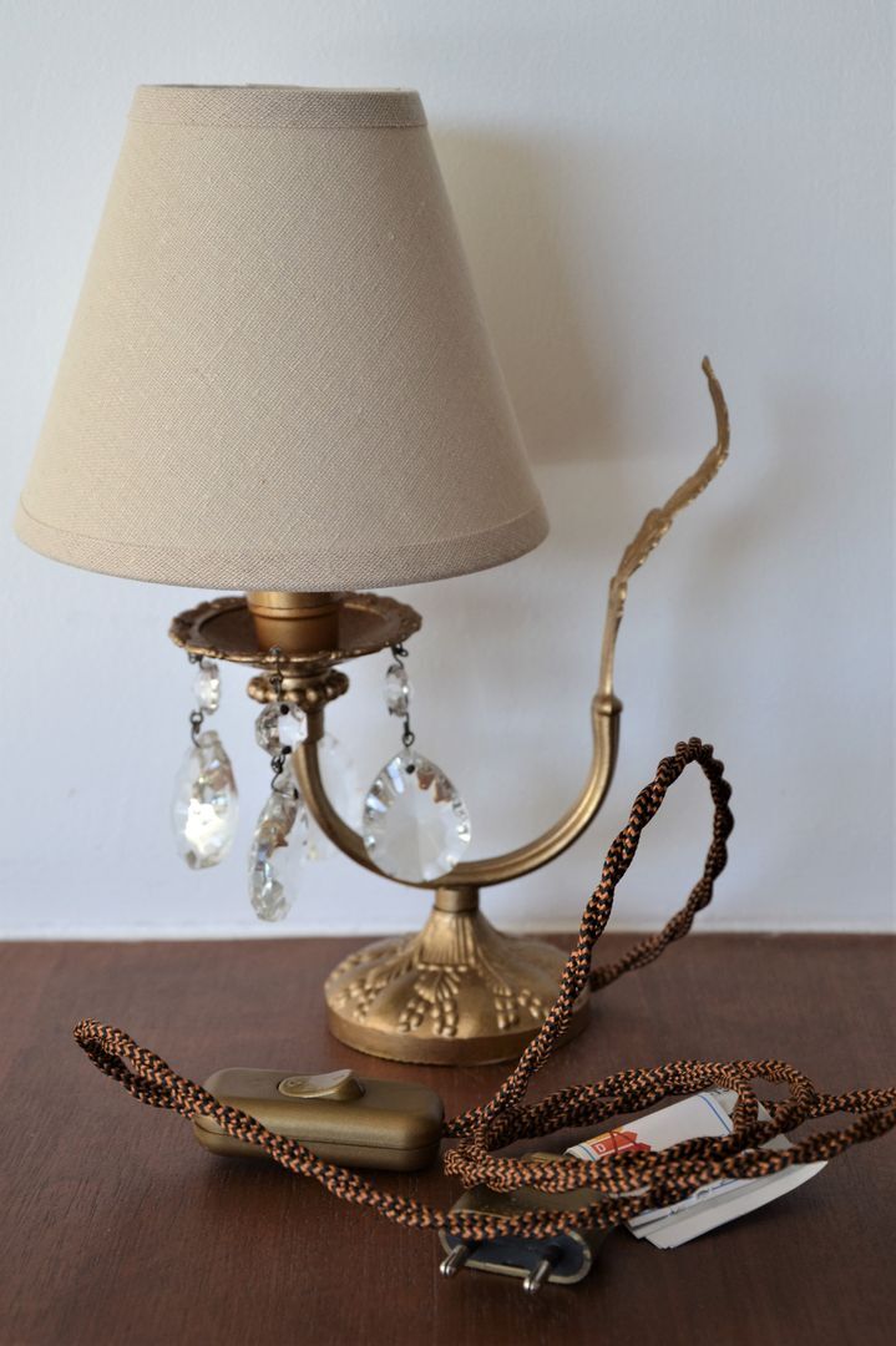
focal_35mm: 57
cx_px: 448
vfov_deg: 35.1
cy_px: 673
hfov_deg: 23.8
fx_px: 2130
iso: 400
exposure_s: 1/125
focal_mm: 38
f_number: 5.6
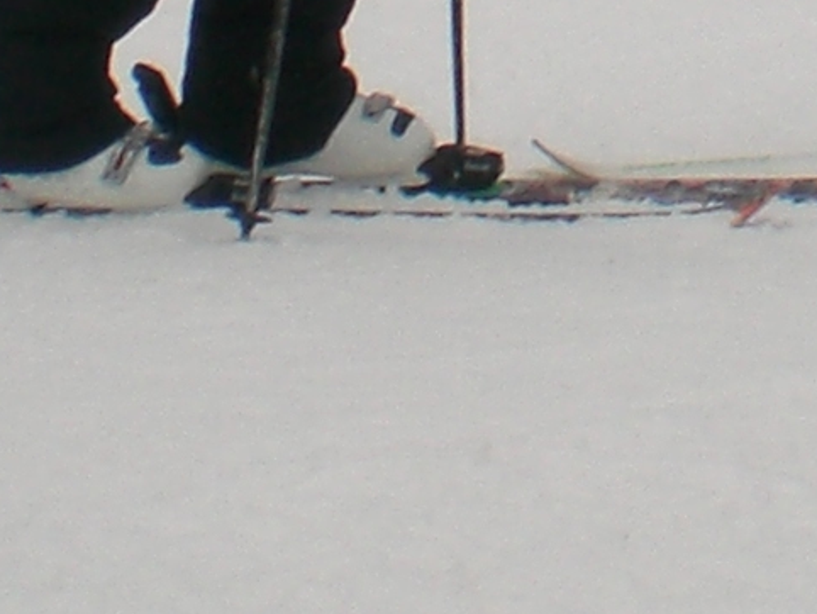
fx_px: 5242
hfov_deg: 8.7
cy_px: -952
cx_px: 1131
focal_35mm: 222
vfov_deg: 6.3
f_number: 4.4
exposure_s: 1/160
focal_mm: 6.3
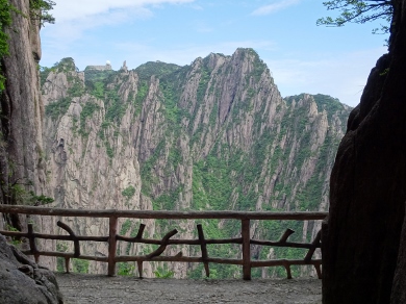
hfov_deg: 47.9
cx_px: 205
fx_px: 457
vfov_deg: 36.8
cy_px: 152
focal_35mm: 39
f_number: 4
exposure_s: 1/125
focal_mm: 6.56
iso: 80
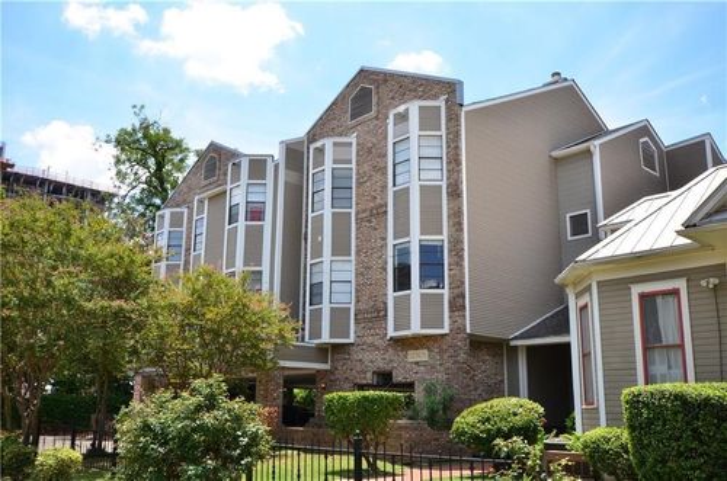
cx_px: 364
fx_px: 665
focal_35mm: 33
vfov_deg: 39.8
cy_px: 240
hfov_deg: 57.3
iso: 100
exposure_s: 1/200
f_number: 7.1
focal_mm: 22
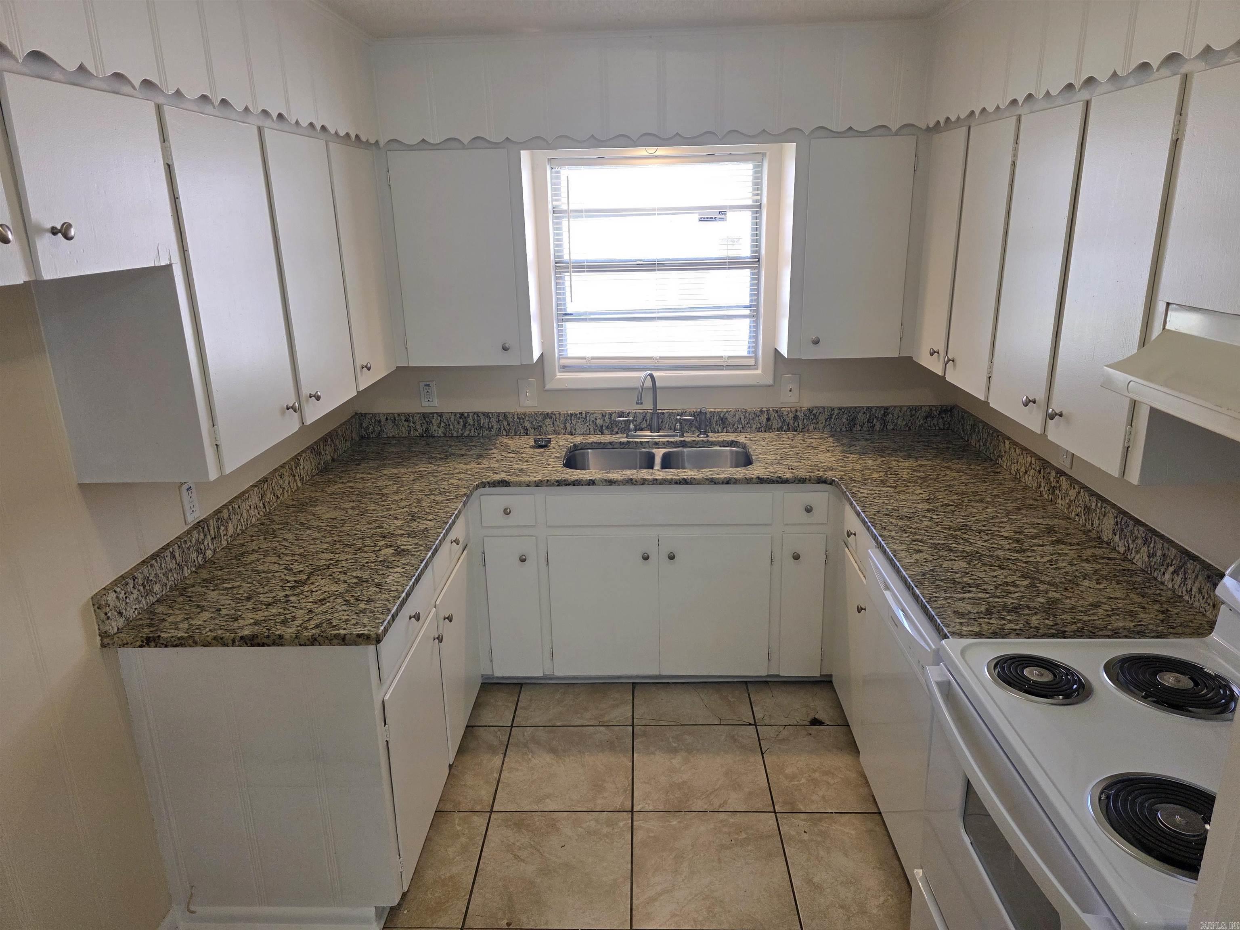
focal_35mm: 23
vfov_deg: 58.9
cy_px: 465
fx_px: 824
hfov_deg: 73.9
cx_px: 620
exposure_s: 1/120
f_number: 1.7
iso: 200
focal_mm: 6.3
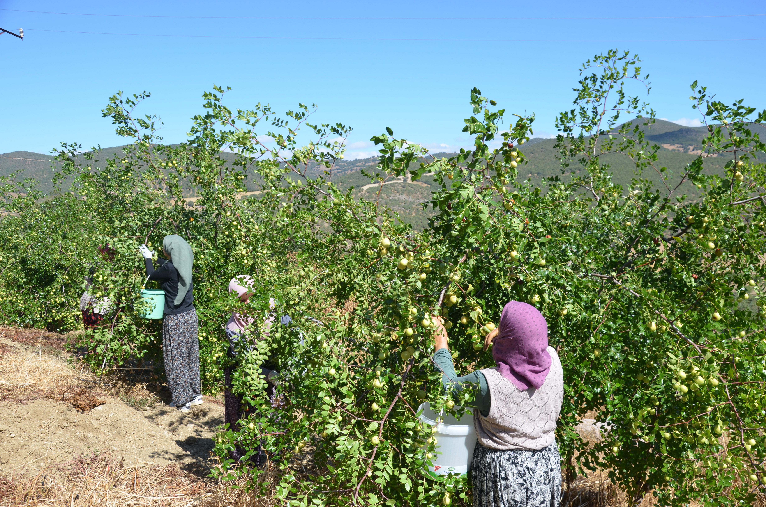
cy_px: 254
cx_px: 383
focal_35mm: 33
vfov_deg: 39.8
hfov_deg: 57.3
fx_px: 701
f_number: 8
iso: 125
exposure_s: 1/250
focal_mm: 22
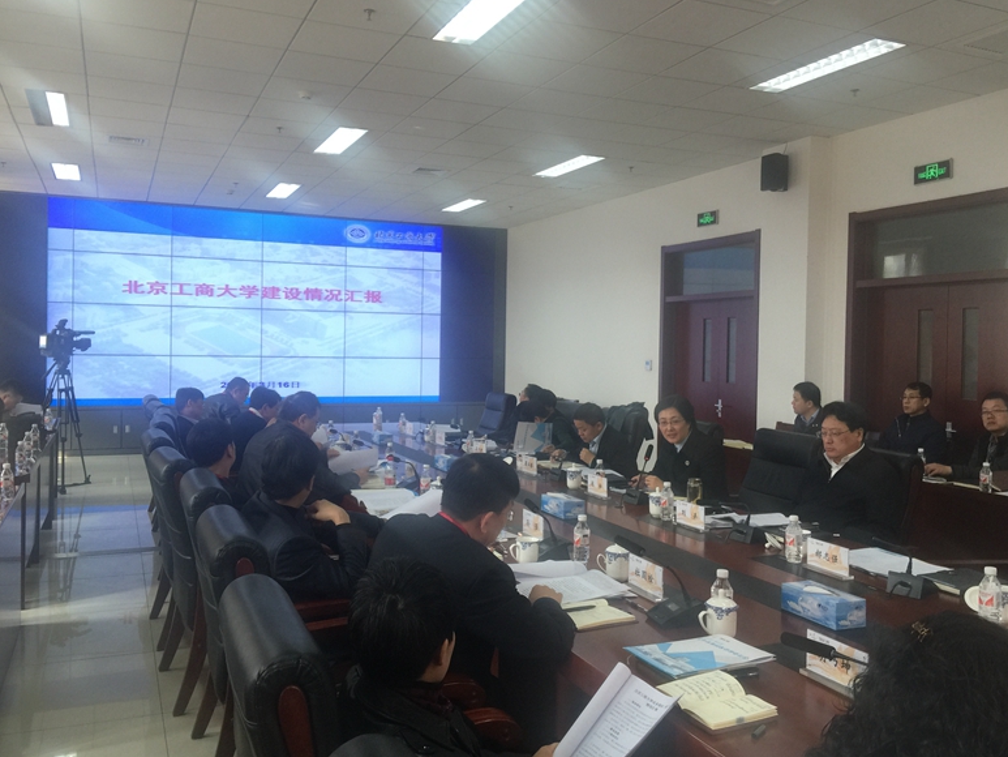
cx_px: 490
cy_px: 372
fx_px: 874
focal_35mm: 30
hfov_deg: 59.9
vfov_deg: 46.8
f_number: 2.2
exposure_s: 1/33
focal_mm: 4.15
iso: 32
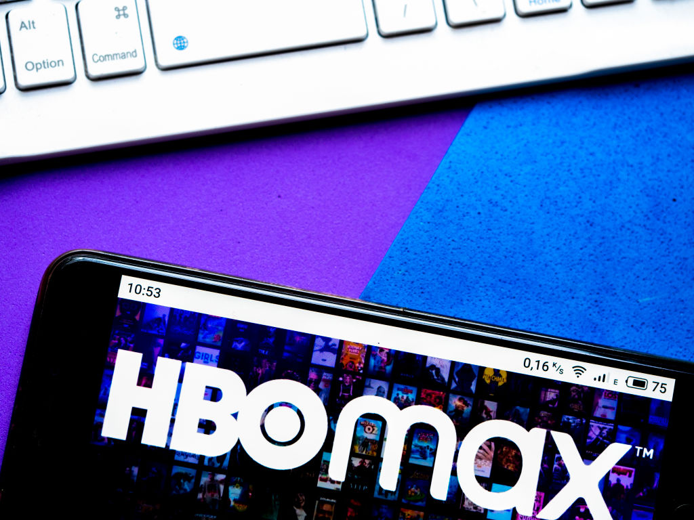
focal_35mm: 120
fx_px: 2406
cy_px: 260
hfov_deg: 16.4
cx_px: 347
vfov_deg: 12.3
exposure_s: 1/60
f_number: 2.8
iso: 200
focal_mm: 60
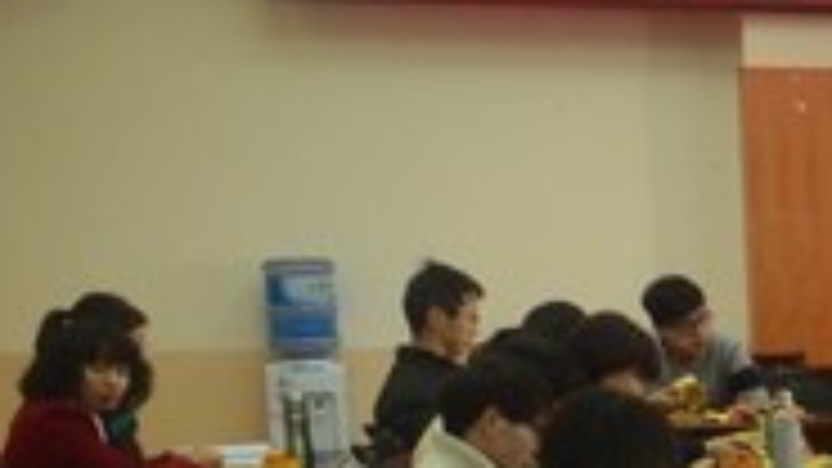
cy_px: 709
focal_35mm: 122
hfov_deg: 14.5
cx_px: 1668
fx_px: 2691
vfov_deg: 9.6
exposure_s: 1/60
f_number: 4
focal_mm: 18
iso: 800
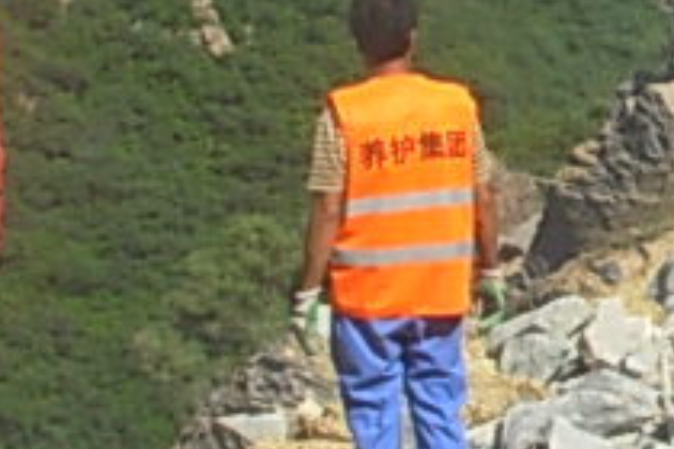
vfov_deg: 7.1
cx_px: 1252
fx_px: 3613
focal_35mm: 193
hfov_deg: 10.0
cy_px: -83
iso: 50
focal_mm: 6.3
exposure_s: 1/430
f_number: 4.9
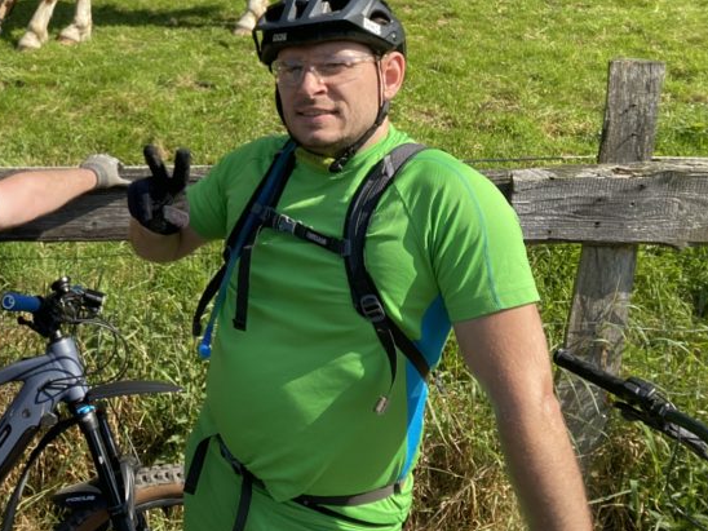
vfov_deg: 32.1
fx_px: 879
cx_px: 66
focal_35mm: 43
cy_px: 61
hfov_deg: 40.4
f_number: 2.2
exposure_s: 1/496
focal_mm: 2.71
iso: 25
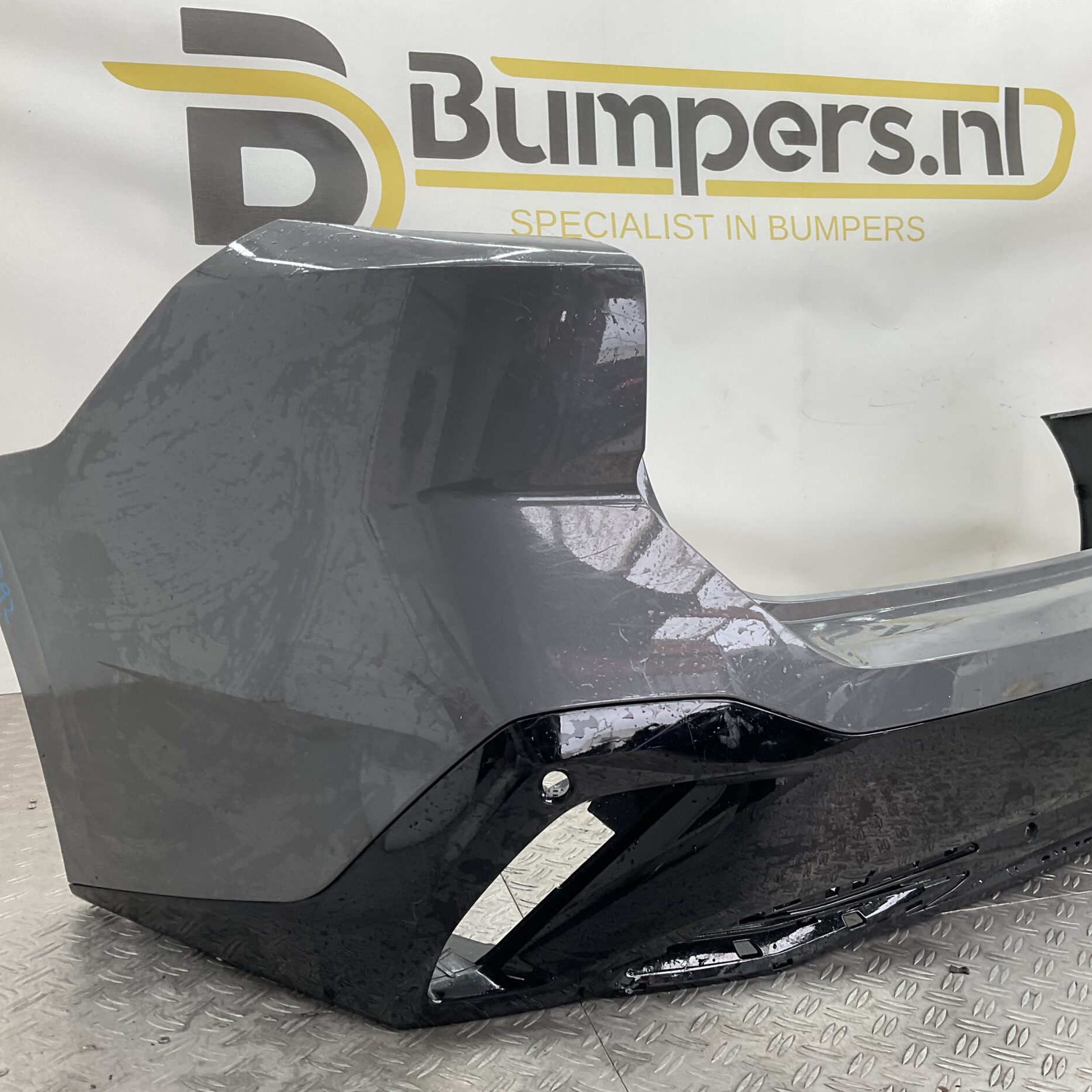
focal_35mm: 35
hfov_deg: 47.0
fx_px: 1249
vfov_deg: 47.2
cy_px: 554
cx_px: 639
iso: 32
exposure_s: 1/120
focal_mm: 3
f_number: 1.8
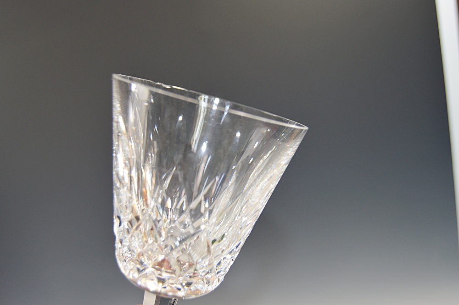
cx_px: 230
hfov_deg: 55.1
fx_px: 440
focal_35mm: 34
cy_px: 152
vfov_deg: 38.3
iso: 400
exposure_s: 1/80
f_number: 4
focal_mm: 23
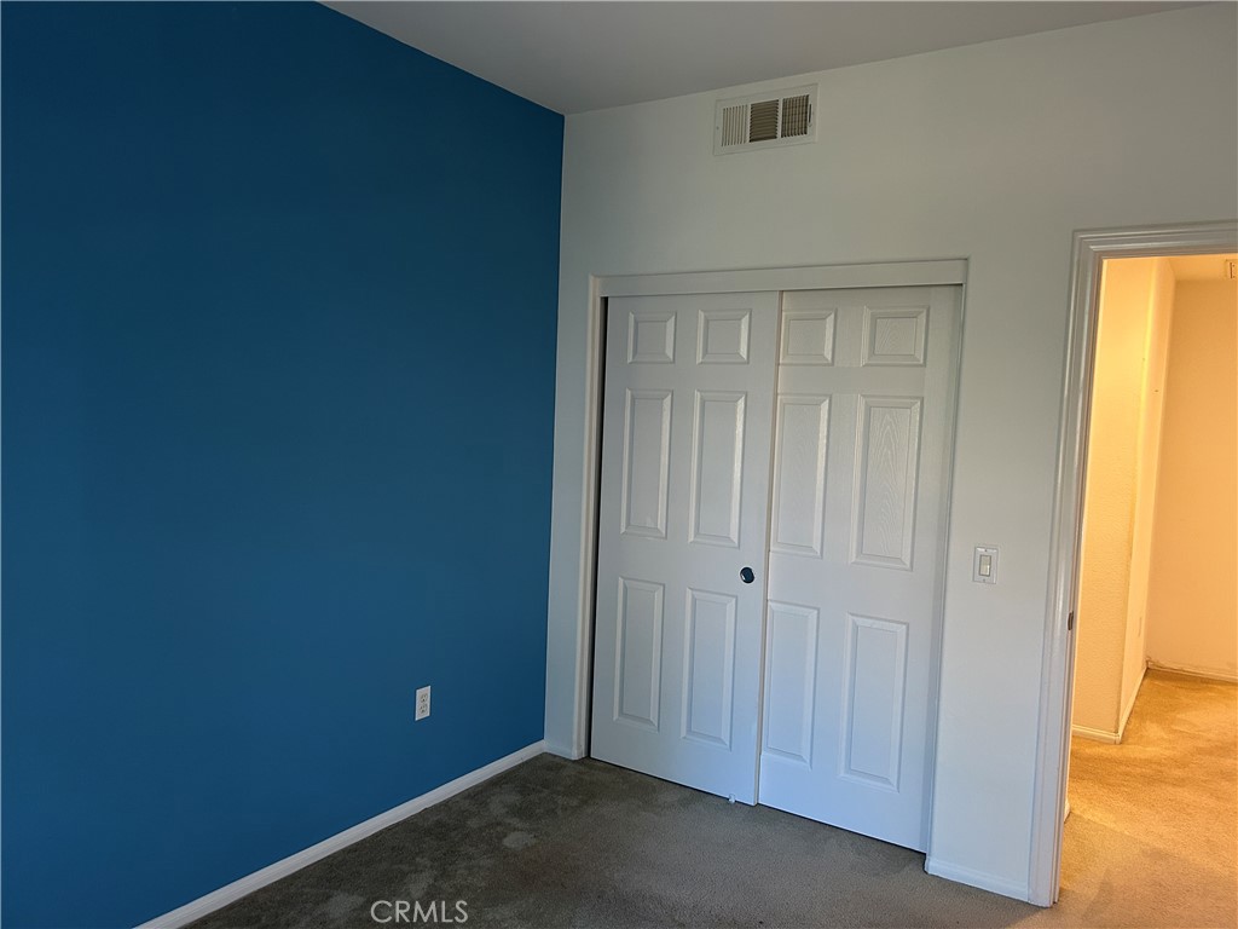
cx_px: 619
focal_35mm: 26
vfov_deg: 53.1
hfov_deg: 67.3
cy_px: 464
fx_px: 930
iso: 160
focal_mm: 5.7
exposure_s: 1/60
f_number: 1.5
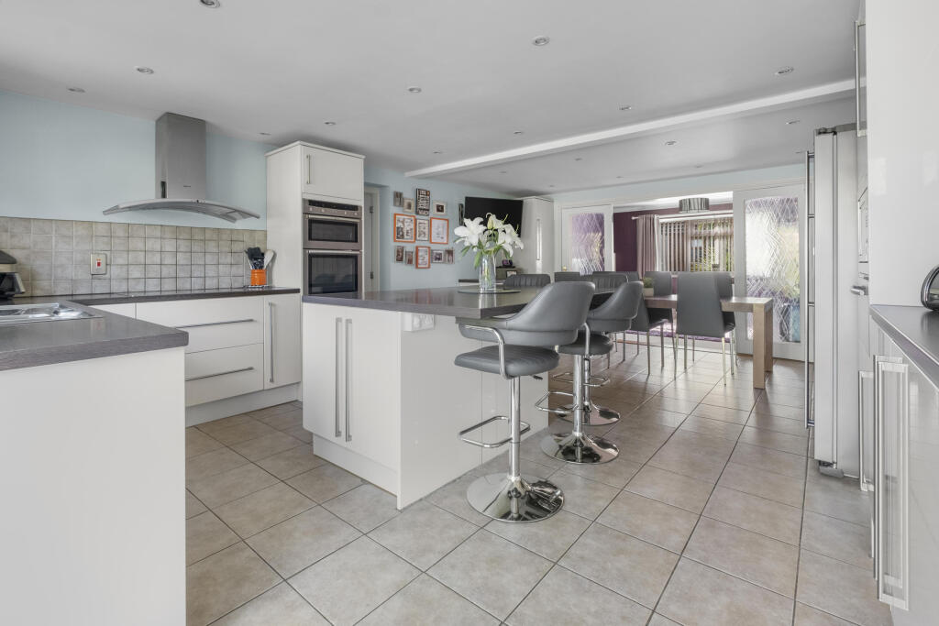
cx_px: 470
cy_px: 313
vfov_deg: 77.3
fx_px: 391
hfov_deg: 100.4
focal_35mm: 15
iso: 160
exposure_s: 1/70
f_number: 8
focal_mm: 10
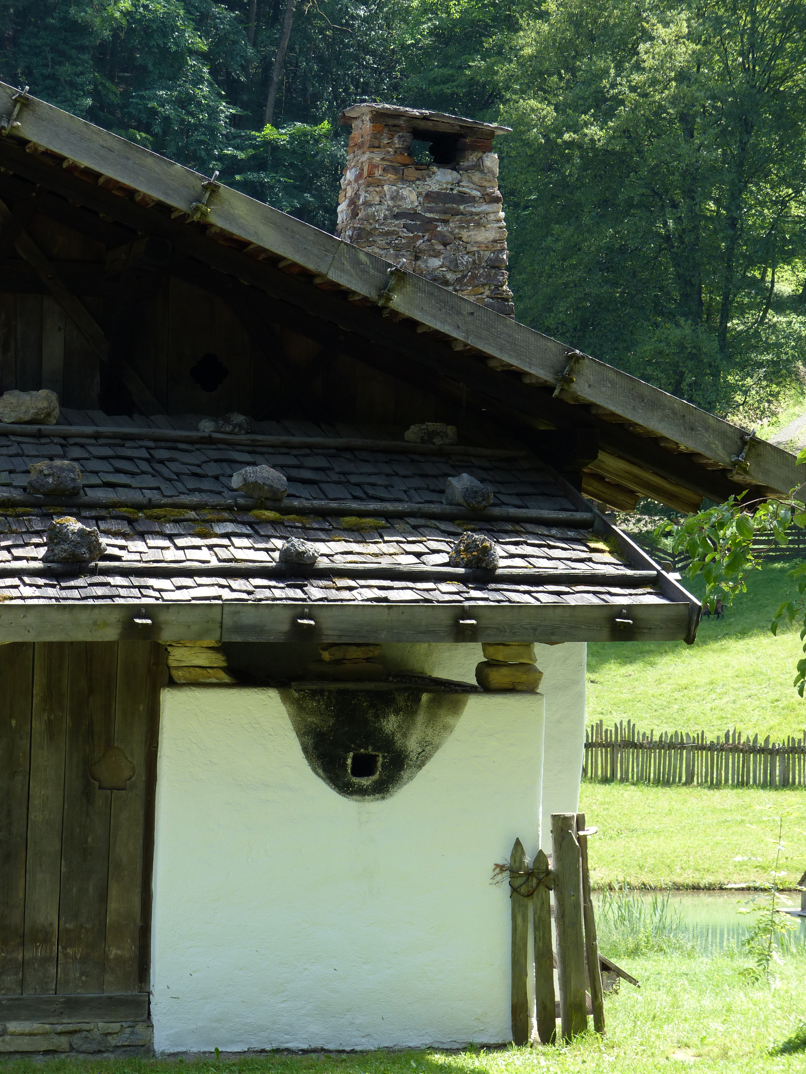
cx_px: 403
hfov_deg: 13.0
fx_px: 3539
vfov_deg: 17.3
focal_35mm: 114
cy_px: 537
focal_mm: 20.5
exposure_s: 1/160
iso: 100
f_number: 4
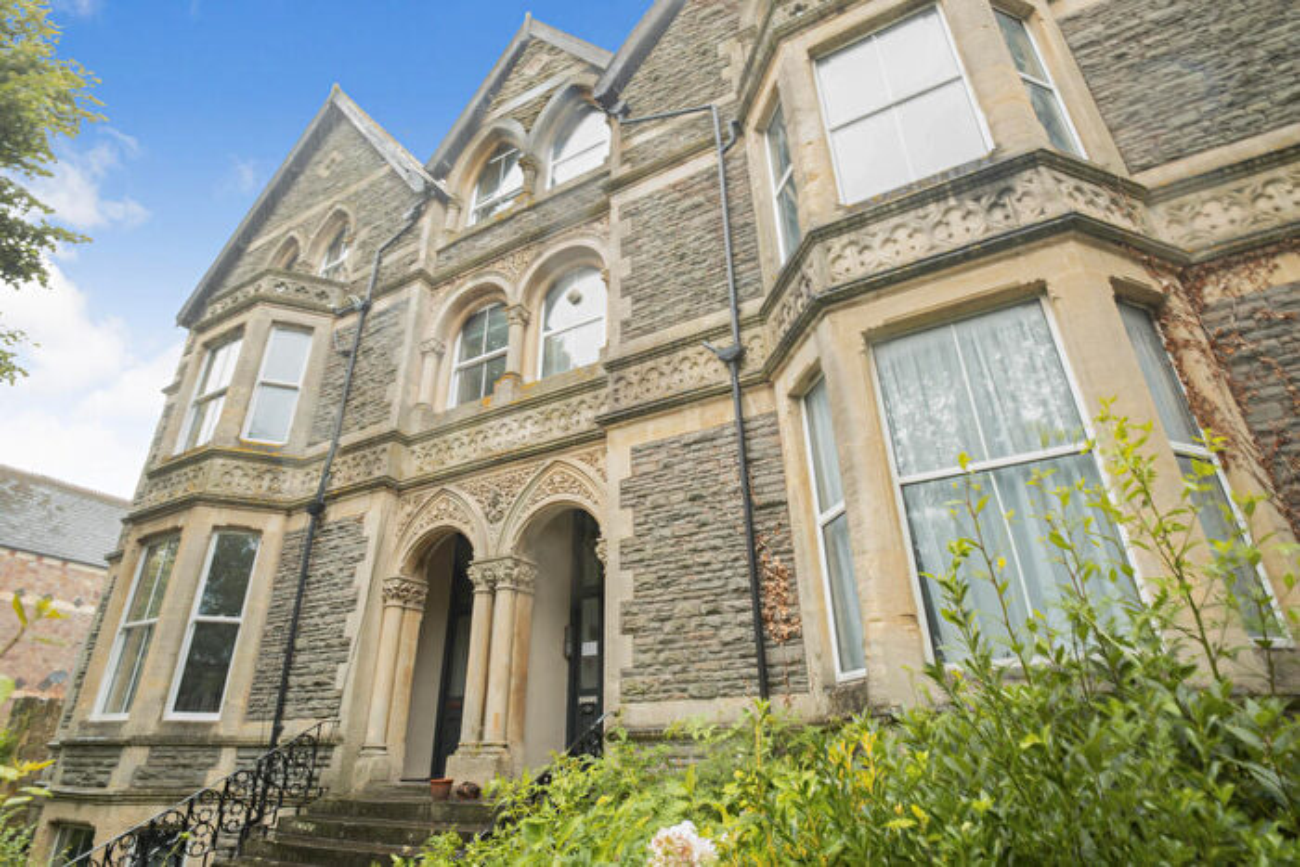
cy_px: 434
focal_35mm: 18
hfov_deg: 90.0
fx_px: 650
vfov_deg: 67.4
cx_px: 650
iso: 400
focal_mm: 18
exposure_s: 1/10
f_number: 9
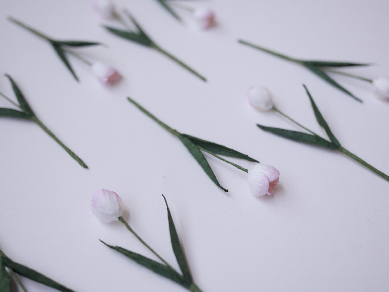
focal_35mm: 40
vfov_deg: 36.0
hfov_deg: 46.8
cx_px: 194
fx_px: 450
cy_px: 146
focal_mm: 20
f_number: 2.2
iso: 200
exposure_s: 1/160
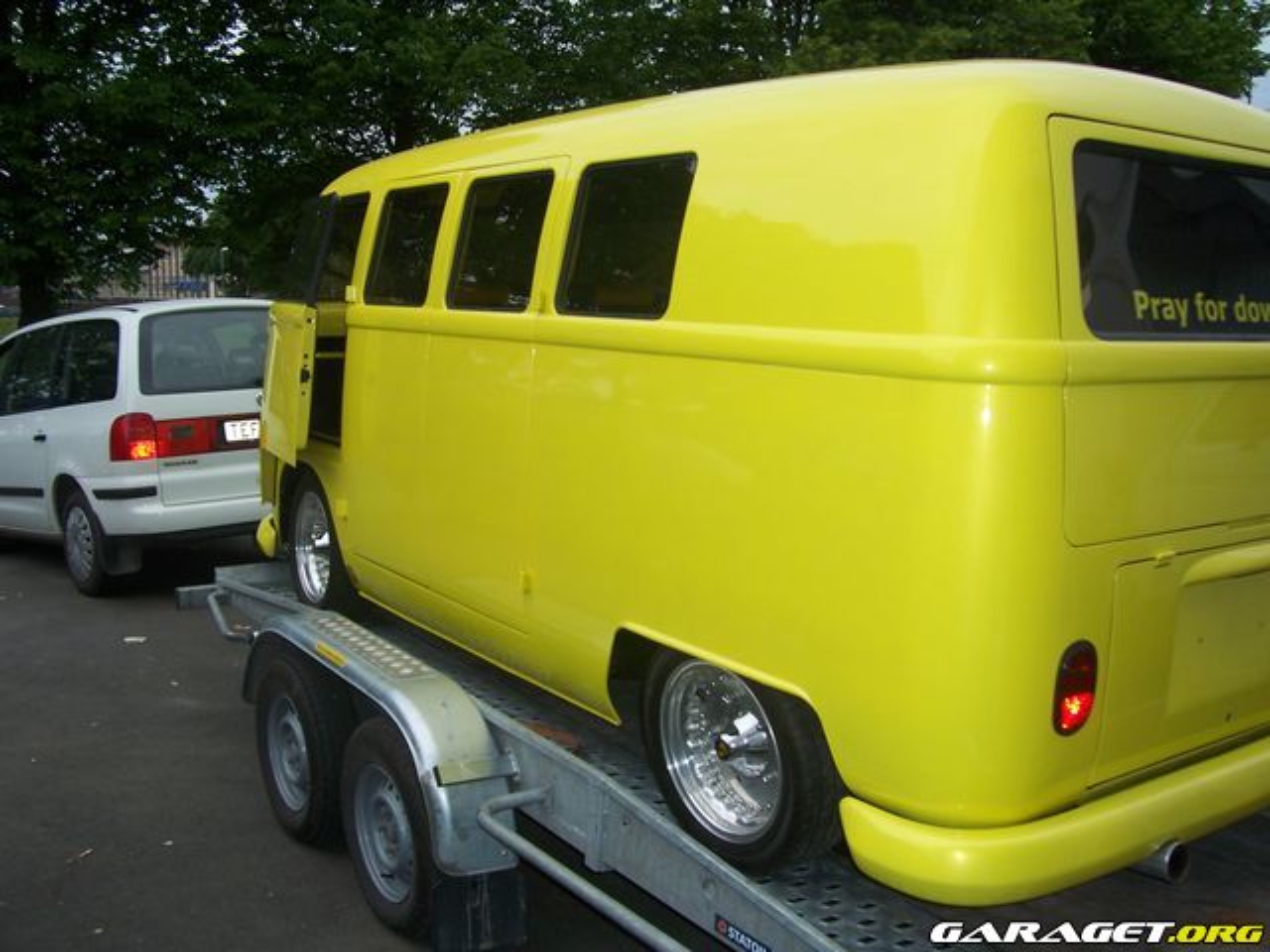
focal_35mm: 34
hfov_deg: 54.0
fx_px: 1247
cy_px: 476
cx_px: 635
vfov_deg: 41.8
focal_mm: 5.6
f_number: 2.7
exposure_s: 1/750
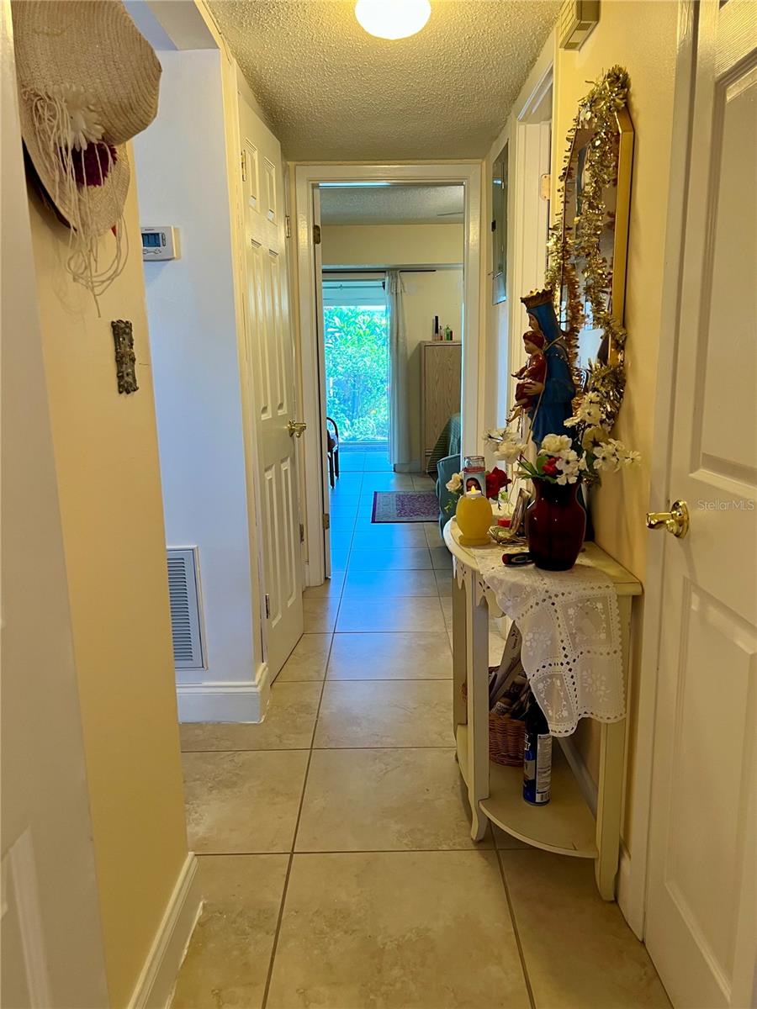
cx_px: 378
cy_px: 504
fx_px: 758
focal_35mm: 26
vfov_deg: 67.3
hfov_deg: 53.1
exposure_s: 1/60
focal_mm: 5.7
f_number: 1.5
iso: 80
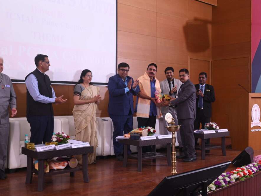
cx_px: 118
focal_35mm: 40
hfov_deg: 46.7
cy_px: 100
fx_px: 302
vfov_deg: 35.9
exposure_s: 1/160
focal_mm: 36
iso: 500
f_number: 4.5
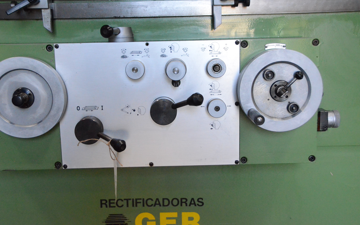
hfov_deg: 42.2
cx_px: 180
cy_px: 107
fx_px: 466
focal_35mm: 48
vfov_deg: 27.1
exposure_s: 1/1600
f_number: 4
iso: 6400
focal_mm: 31
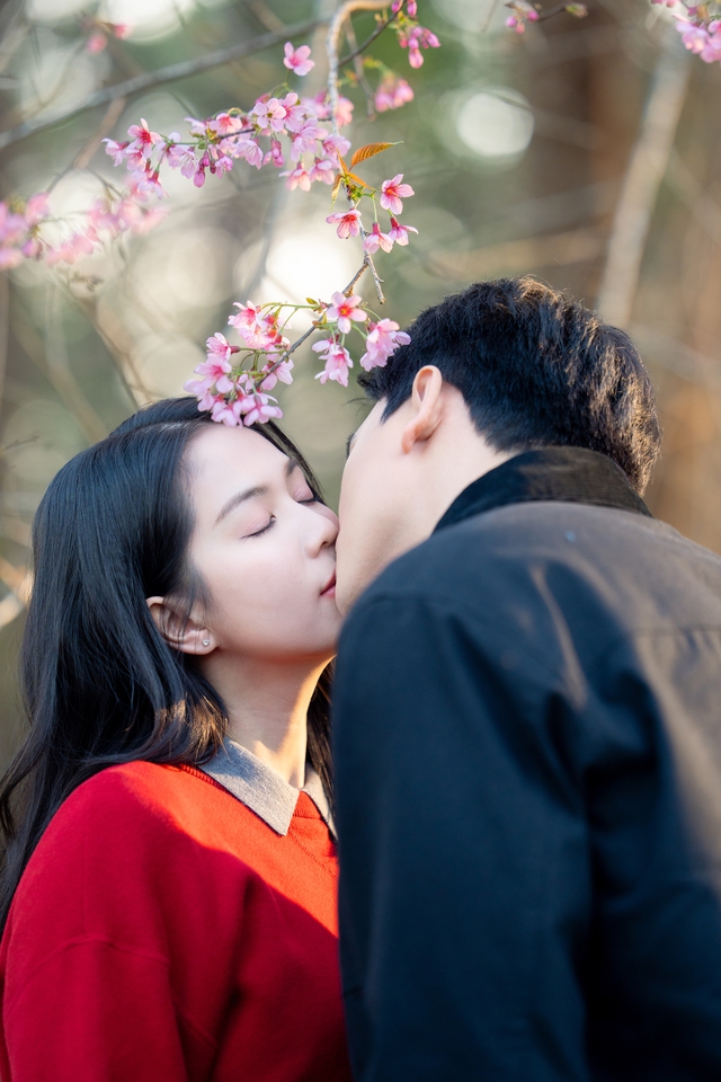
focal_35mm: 135
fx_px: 4055
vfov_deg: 15.2
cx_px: 360
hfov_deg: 10.2
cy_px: 541
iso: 640
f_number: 2
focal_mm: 135
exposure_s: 1/500
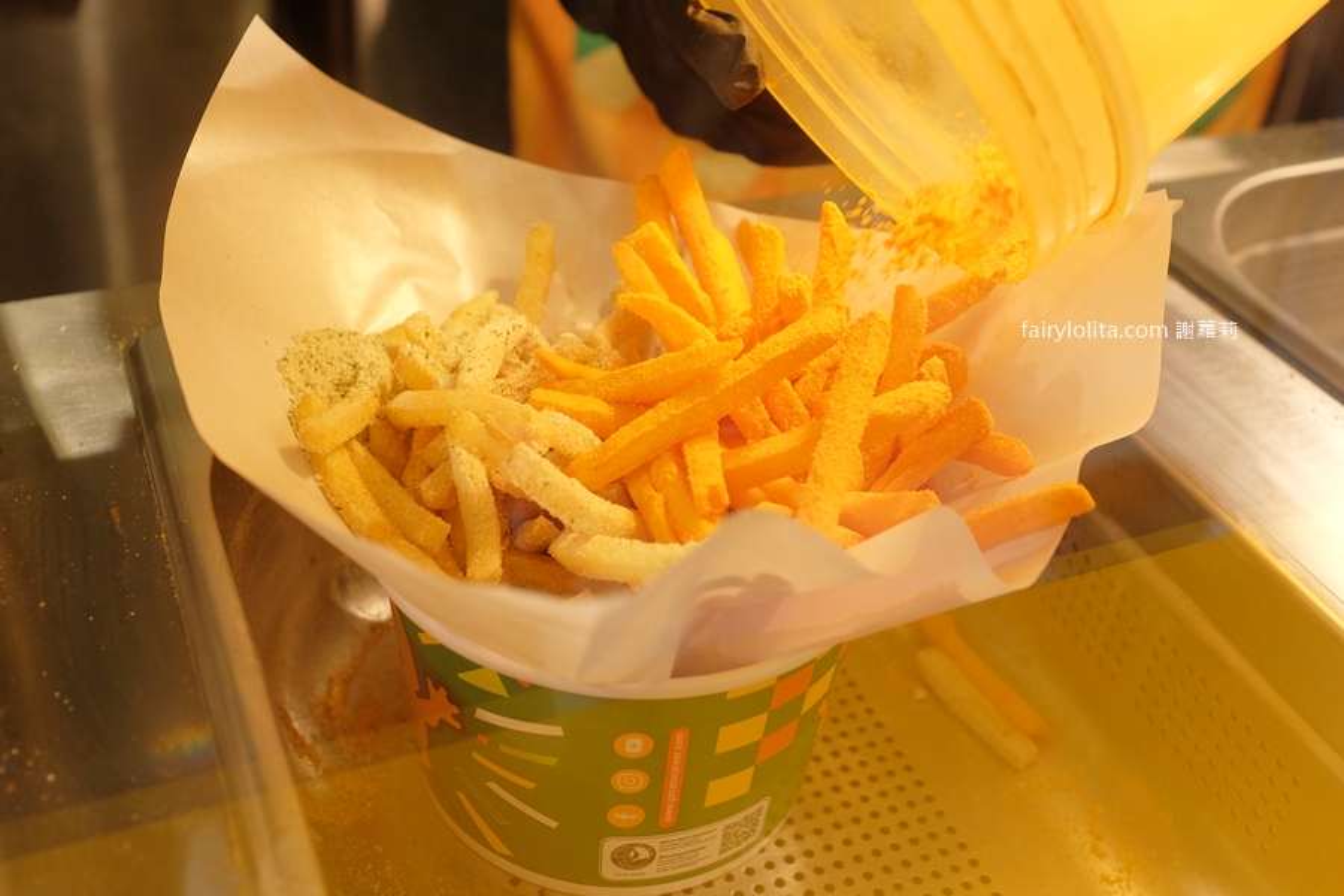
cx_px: 672
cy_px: 448
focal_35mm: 35
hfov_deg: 54.4
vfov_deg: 37.9
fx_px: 1307
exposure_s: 1/220
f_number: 3.6
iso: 1000
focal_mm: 23
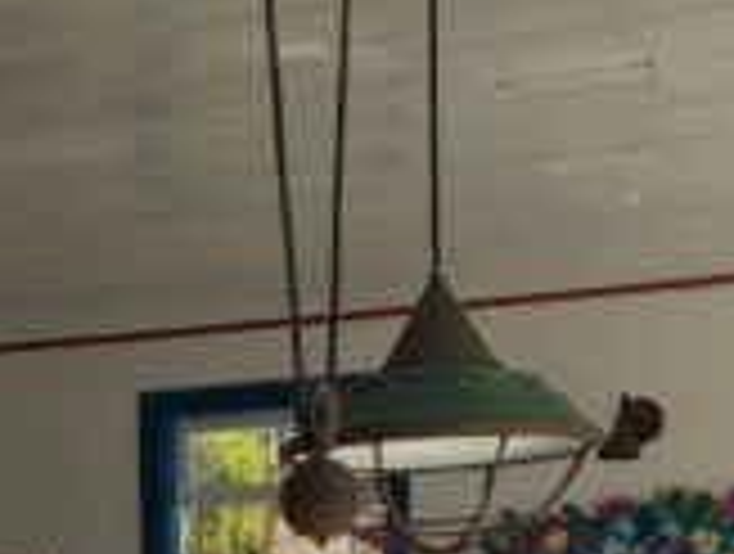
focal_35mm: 110
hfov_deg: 17.5
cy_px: 790
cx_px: 18
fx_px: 2338
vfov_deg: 12.9
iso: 25
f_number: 2.2
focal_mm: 4.15
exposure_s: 1/390
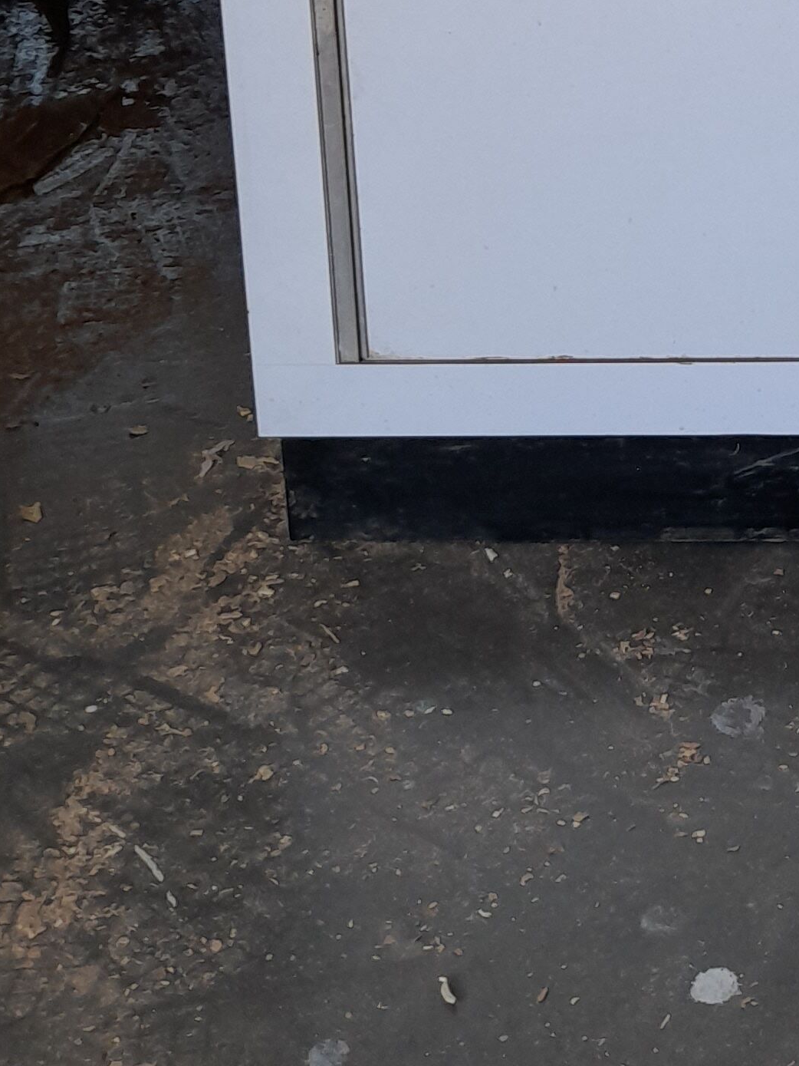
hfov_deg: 18.9
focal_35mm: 72
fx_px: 2216
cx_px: 1037
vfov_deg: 24.5
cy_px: -211
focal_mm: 4.6
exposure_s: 1/60
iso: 64
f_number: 2
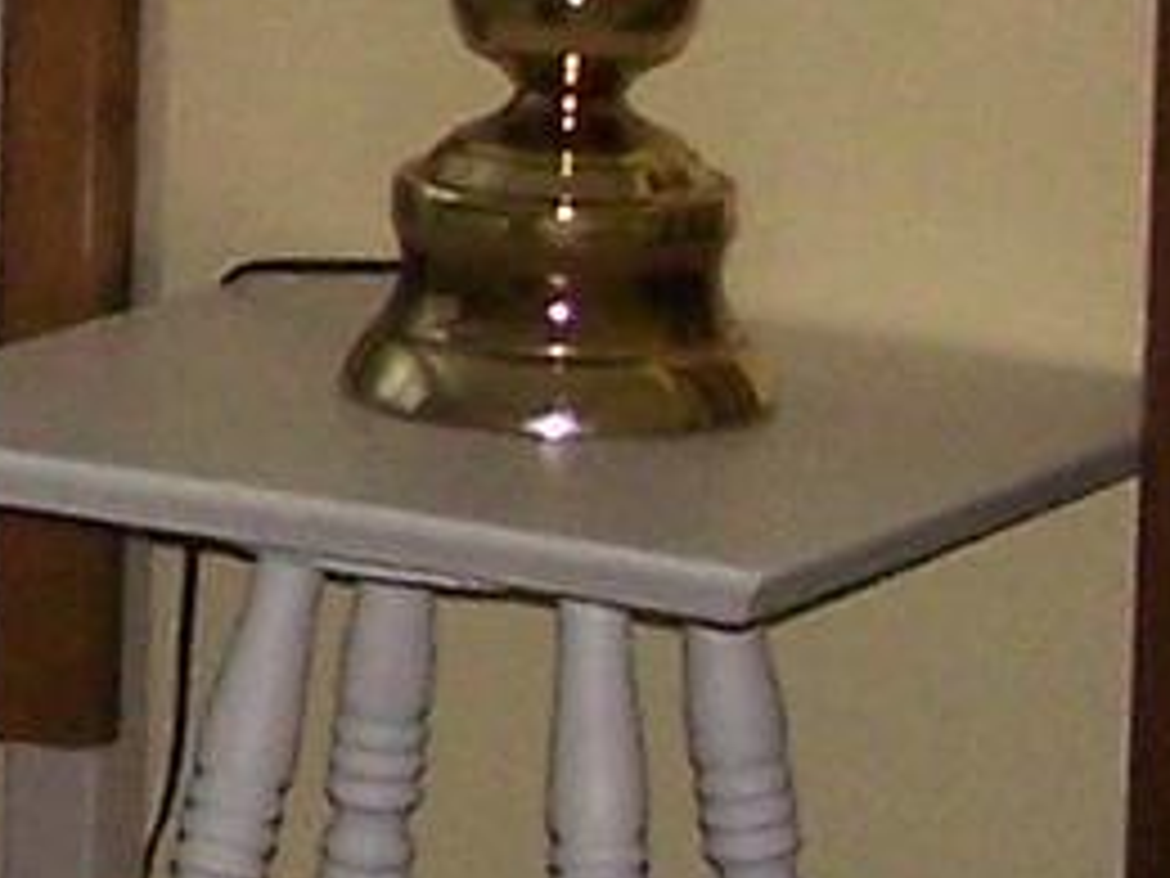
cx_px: -790
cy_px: -149
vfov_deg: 5.0
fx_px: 10106
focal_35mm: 299
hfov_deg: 6.5
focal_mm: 6.3
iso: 140
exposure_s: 1/60
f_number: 2.8
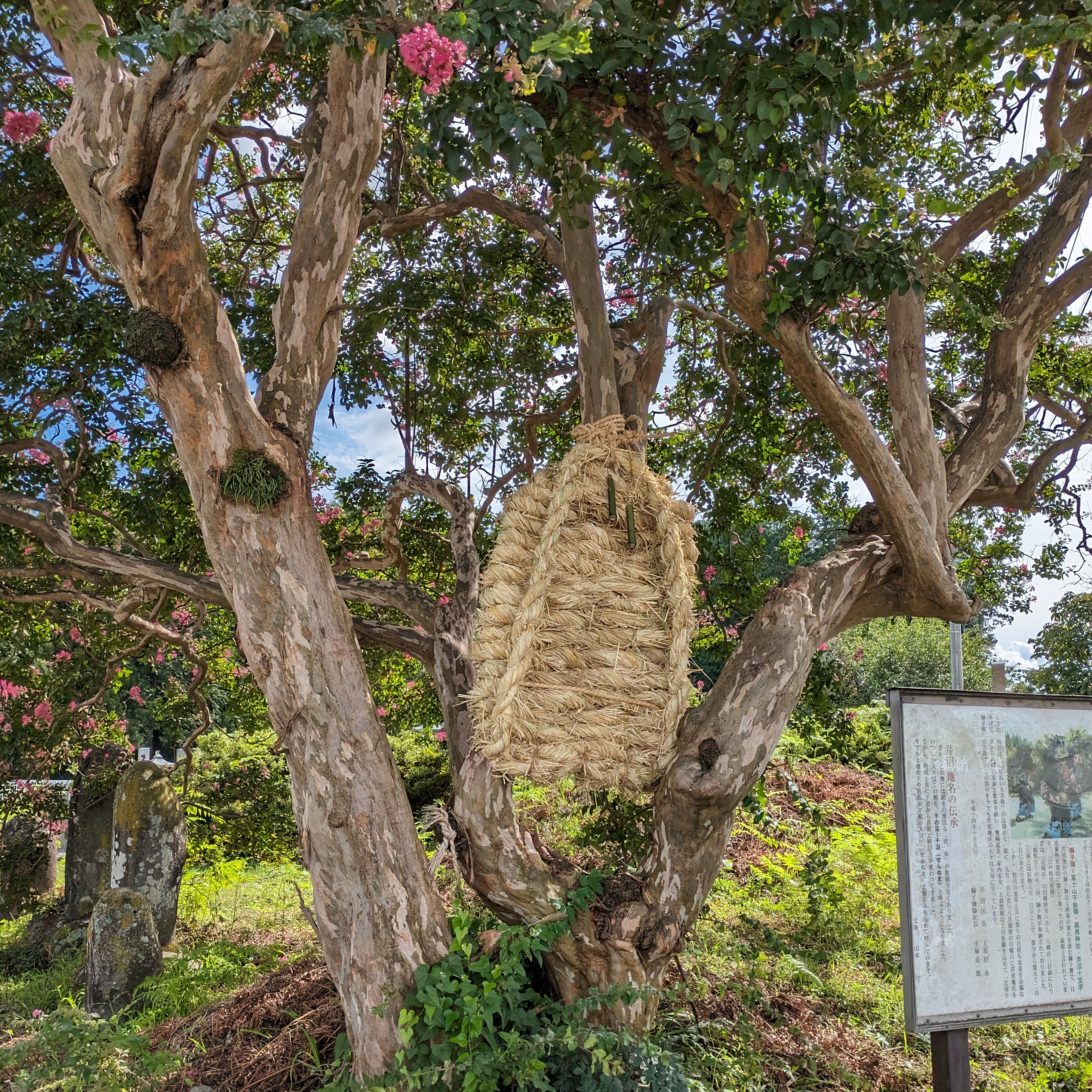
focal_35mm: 35
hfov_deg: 47.1
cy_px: 647
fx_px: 1249
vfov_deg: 47.0
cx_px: 613
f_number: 1.89
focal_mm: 5.43
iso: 59
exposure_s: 1/2959
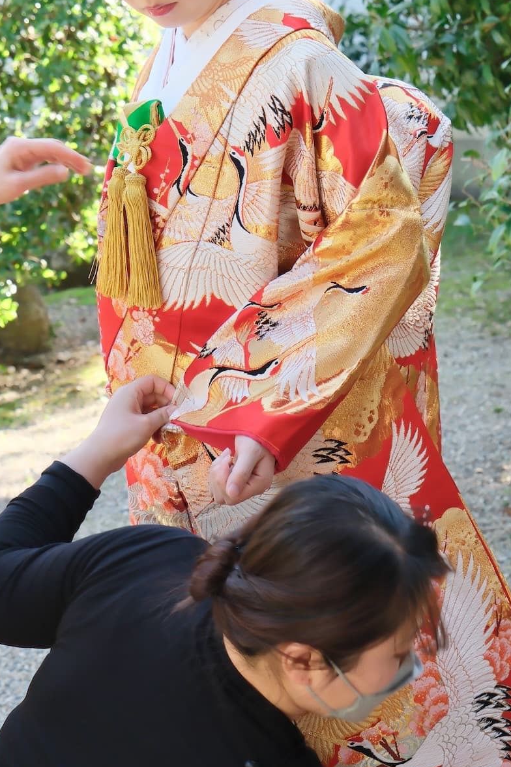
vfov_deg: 17.2
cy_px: 300
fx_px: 2535
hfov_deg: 11.5
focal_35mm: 119
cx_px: 219
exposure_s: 1/160
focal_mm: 46.6
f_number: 5.6
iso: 800
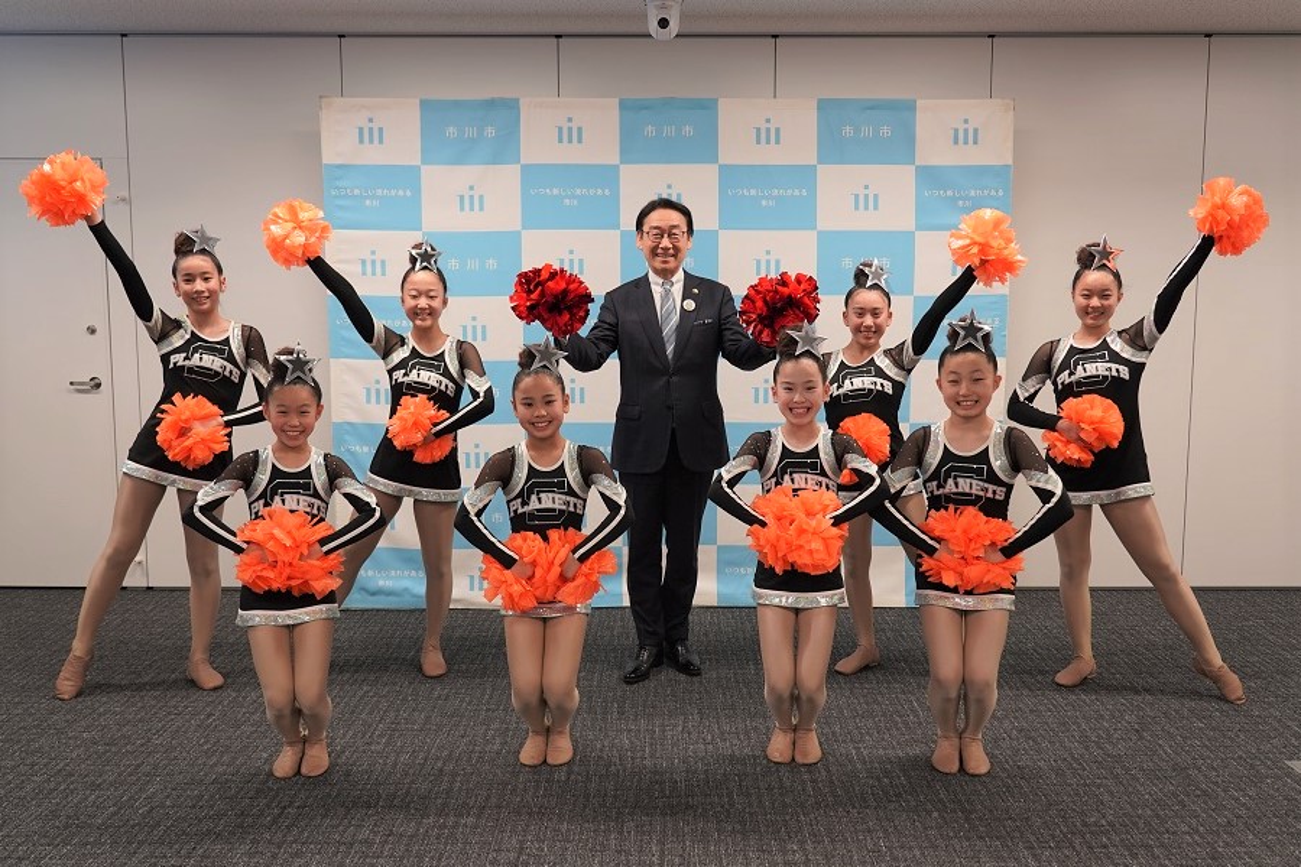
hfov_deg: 63.7
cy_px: 434
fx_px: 1048
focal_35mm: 29
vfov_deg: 45.0
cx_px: 650
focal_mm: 29
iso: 1000
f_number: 4
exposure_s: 1/160
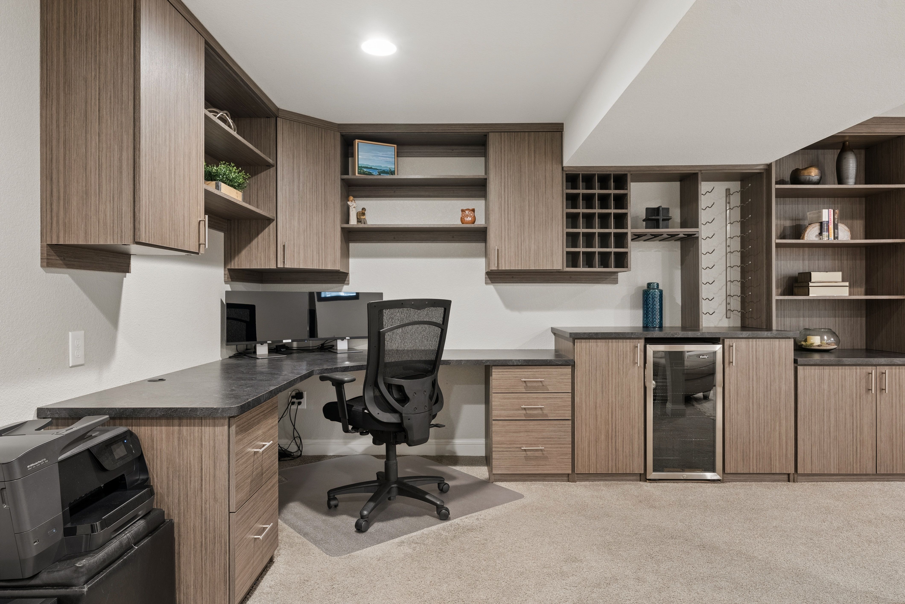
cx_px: 452
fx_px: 553
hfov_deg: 78.6
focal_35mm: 22
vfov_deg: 57.3
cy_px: 302
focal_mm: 22
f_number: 8
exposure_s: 1/2.5
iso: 640
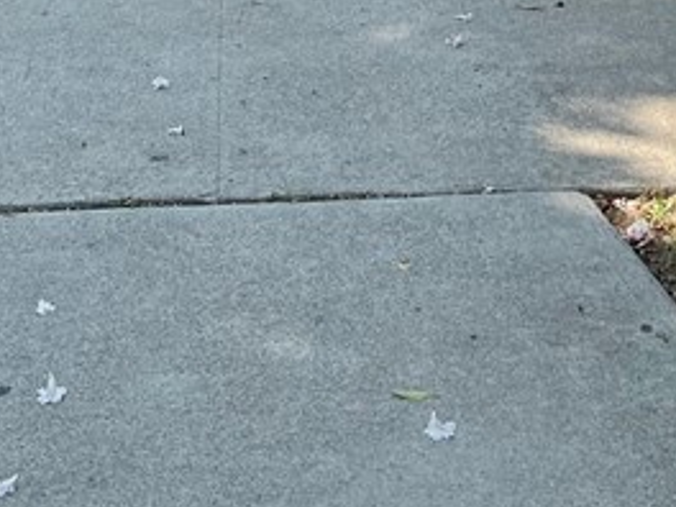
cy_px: -254
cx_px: 328
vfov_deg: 14.3
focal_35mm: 97
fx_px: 1894
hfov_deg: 20.2
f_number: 1.6
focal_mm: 5.1
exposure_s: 1/1212
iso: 32
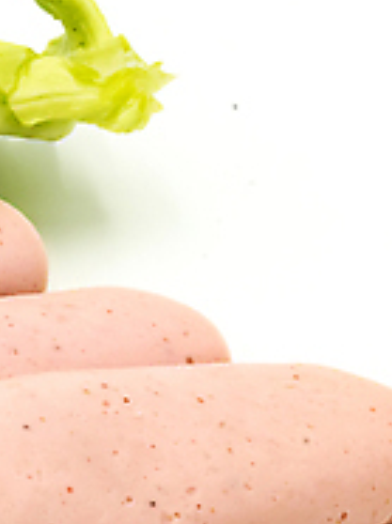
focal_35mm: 257
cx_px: -296
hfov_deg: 5.7
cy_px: 366
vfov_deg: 7.7
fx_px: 3883
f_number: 29
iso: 400
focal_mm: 55
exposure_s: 1/20
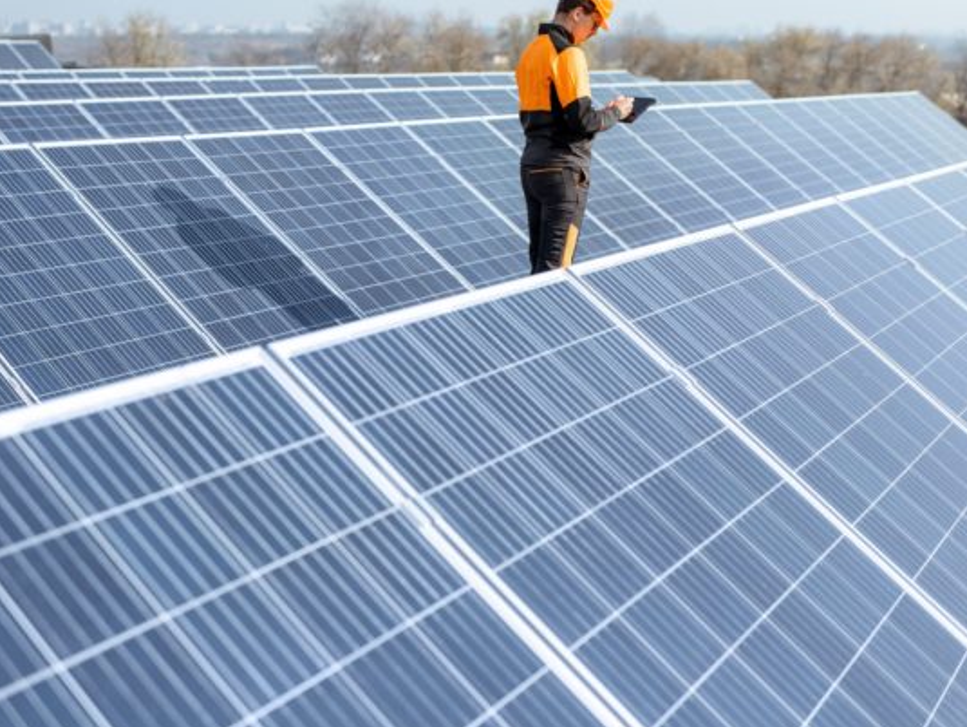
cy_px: 350
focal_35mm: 44
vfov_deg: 32.9
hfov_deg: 42.8
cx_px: 414
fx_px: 1230
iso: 200
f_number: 2.2
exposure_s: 1/5000
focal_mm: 35
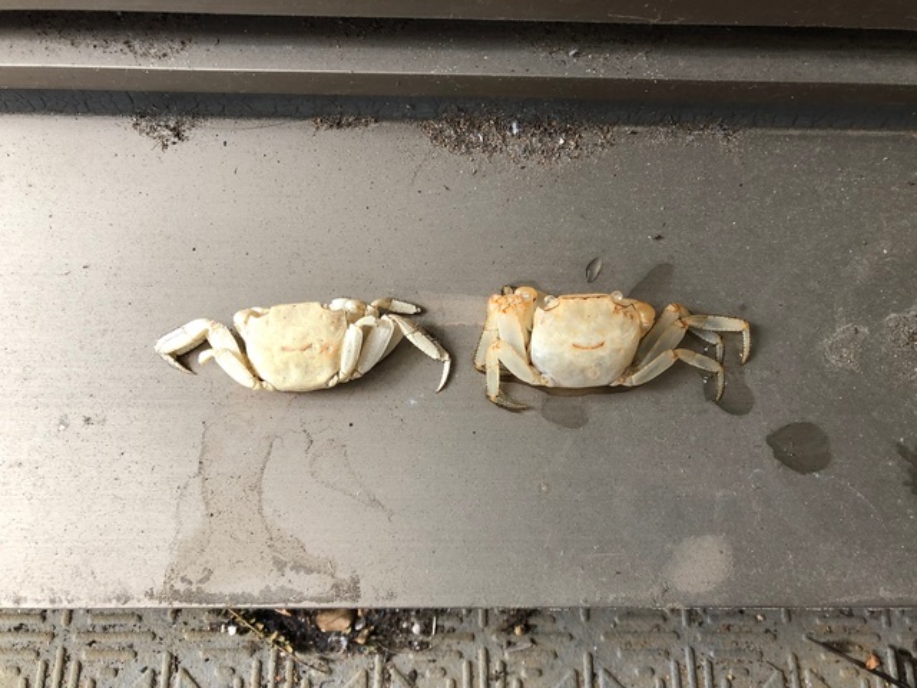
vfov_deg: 49.7
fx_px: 742
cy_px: 344
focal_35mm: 28
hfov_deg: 63.4
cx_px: 458
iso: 32
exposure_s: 1/20
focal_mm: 3.99
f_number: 1.8
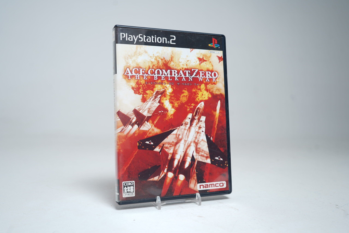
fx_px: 320
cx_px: 174
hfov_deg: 57.2
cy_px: 116
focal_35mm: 33
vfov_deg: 40.0
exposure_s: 1/5
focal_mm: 33
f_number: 5
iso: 64
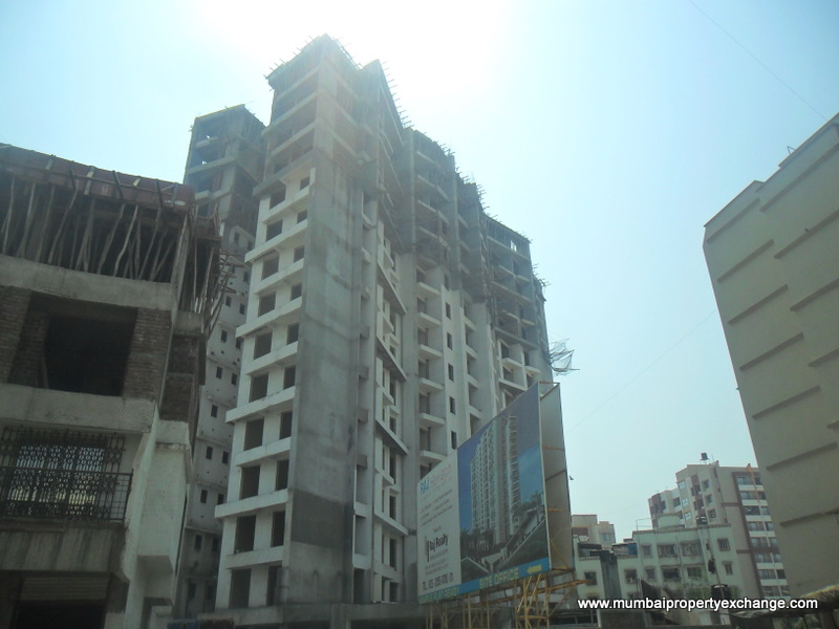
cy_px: 314
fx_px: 654
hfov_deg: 65.3
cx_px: 420
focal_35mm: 27
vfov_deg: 51.4
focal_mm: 4.9
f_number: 8.9
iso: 100
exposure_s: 1/250
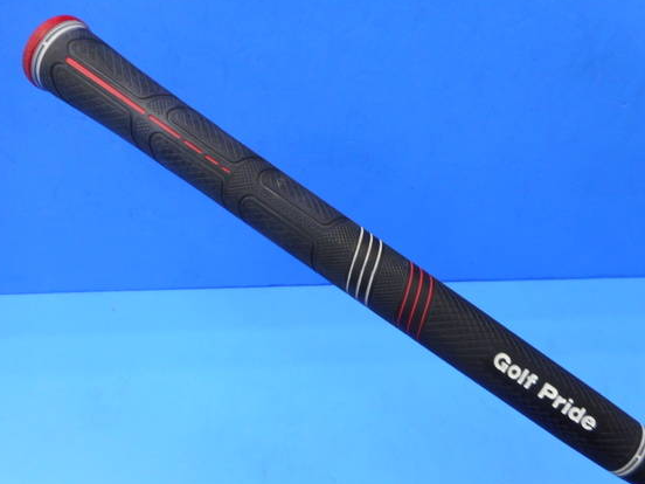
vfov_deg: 48.2
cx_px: 346
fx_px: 540
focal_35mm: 29
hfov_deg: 61.6
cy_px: 246
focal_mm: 4.5
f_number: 3.7
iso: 140
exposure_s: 1/30
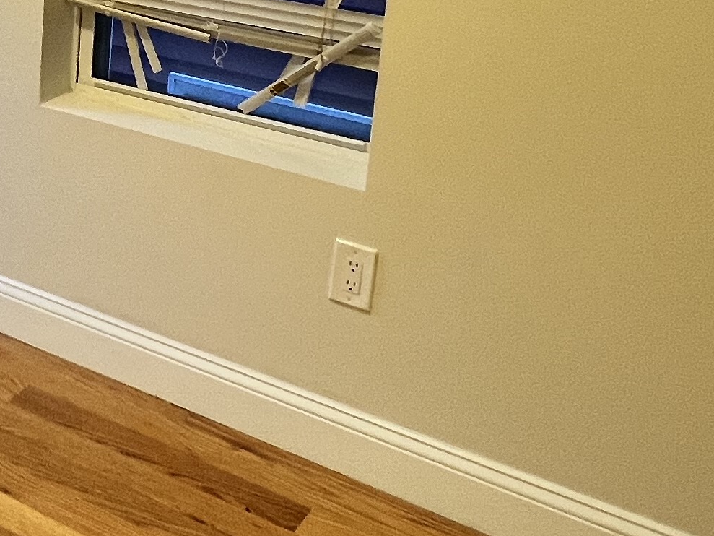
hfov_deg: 32.9
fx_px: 1093
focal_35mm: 53
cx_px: -17
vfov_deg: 26.1
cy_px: -1
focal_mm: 1.57
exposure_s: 1/60
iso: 125
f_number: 1.8
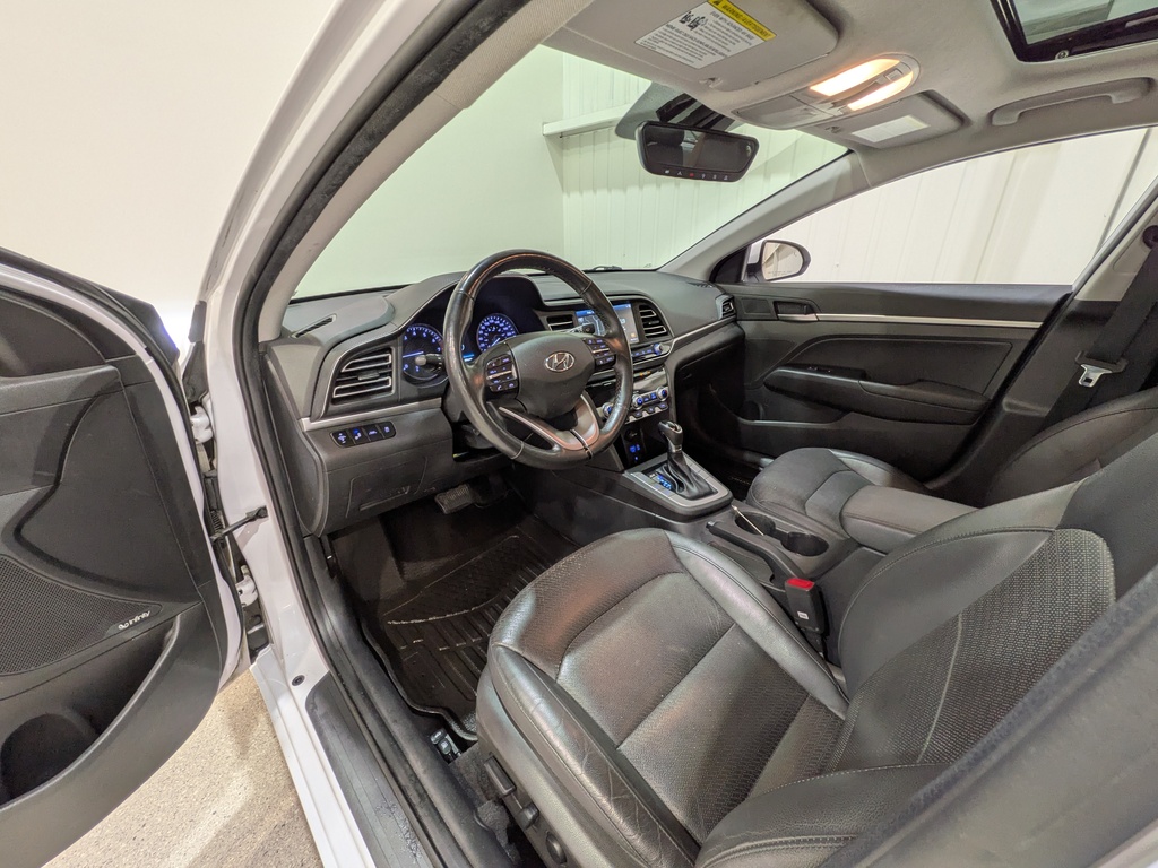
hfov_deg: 102.1
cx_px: 579
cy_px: 434
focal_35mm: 14
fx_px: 468
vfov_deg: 85.7
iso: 59
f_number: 2.2
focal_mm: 1.83
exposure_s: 1/33.3
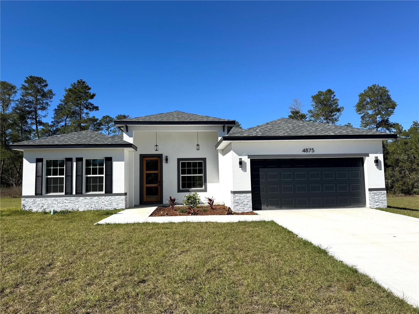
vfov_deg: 56.8
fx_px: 290
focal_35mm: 24
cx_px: 210
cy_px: 157
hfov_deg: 71.6
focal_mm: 6.76
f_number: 1.78
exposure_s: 1/7092
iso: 80
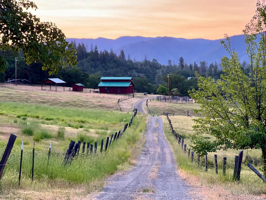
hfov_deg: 23.5
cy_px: 103
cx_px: 140
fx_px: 638
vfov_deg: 17.8
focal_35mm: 83
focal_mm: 9
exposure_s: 1/40
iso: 200
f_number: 2.8
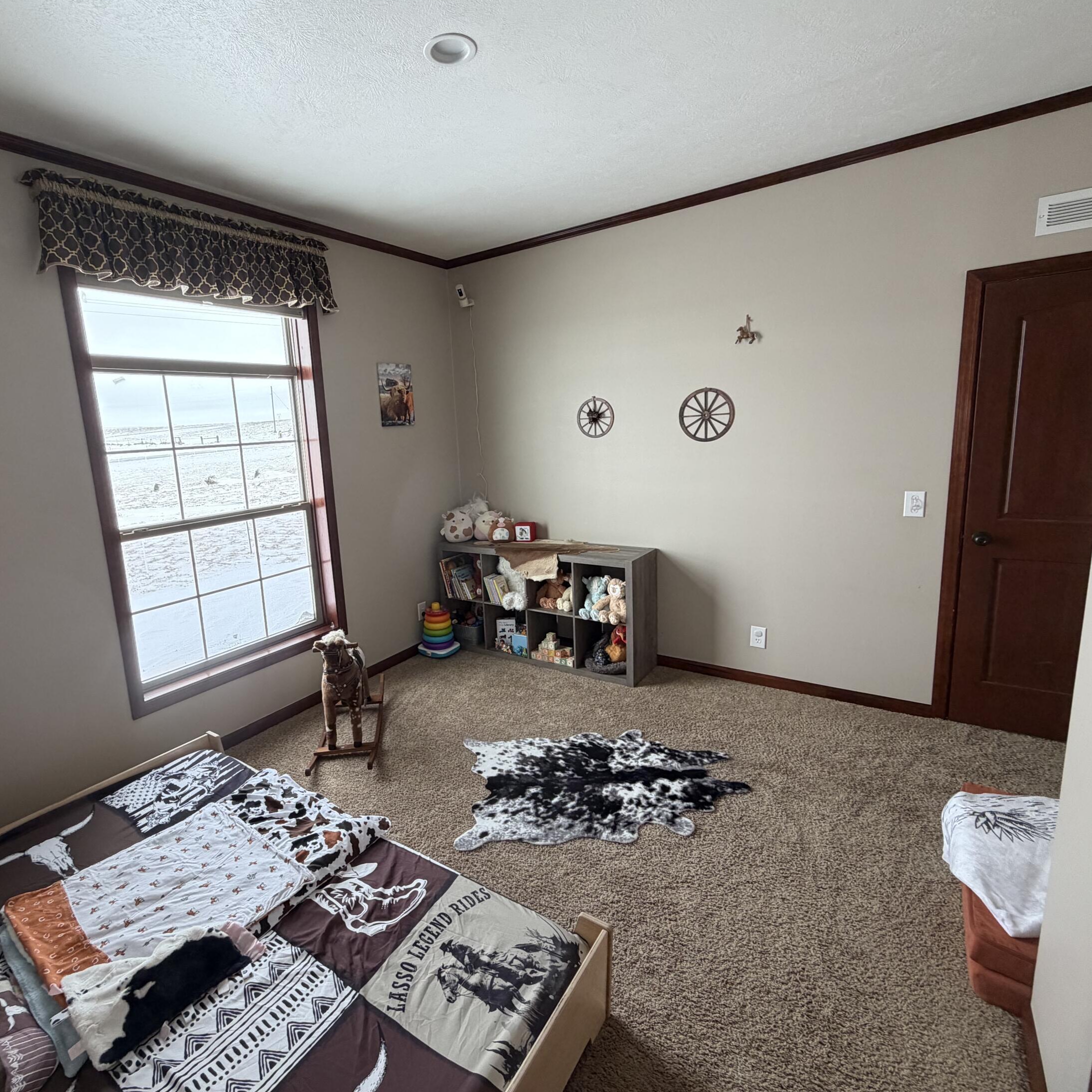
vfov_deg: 83.9
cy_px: 531
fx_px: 607
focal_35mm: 17
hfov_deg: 83.6
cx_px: 478
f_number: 2.2
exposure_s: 1/121
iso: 160
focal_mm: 2.22
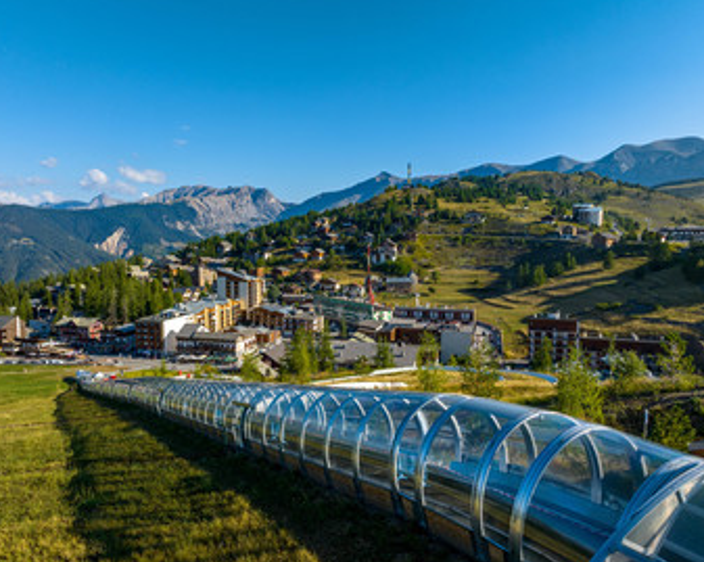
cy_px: 278
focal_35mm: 26
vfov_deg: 54.9
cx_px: 330
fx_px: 541
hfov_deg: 66.0
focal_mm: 12.3
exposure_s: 1/240
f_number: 8
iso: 100
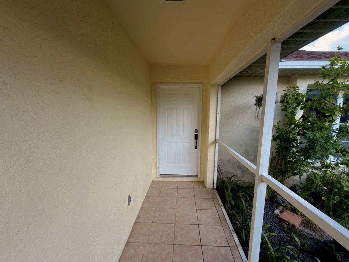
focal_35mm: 15
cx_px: 177
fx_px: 151
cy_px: 135
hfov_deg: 98.2
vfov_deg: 81.7
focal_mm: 2.22
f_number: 2.2
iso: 16
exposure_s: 1/124
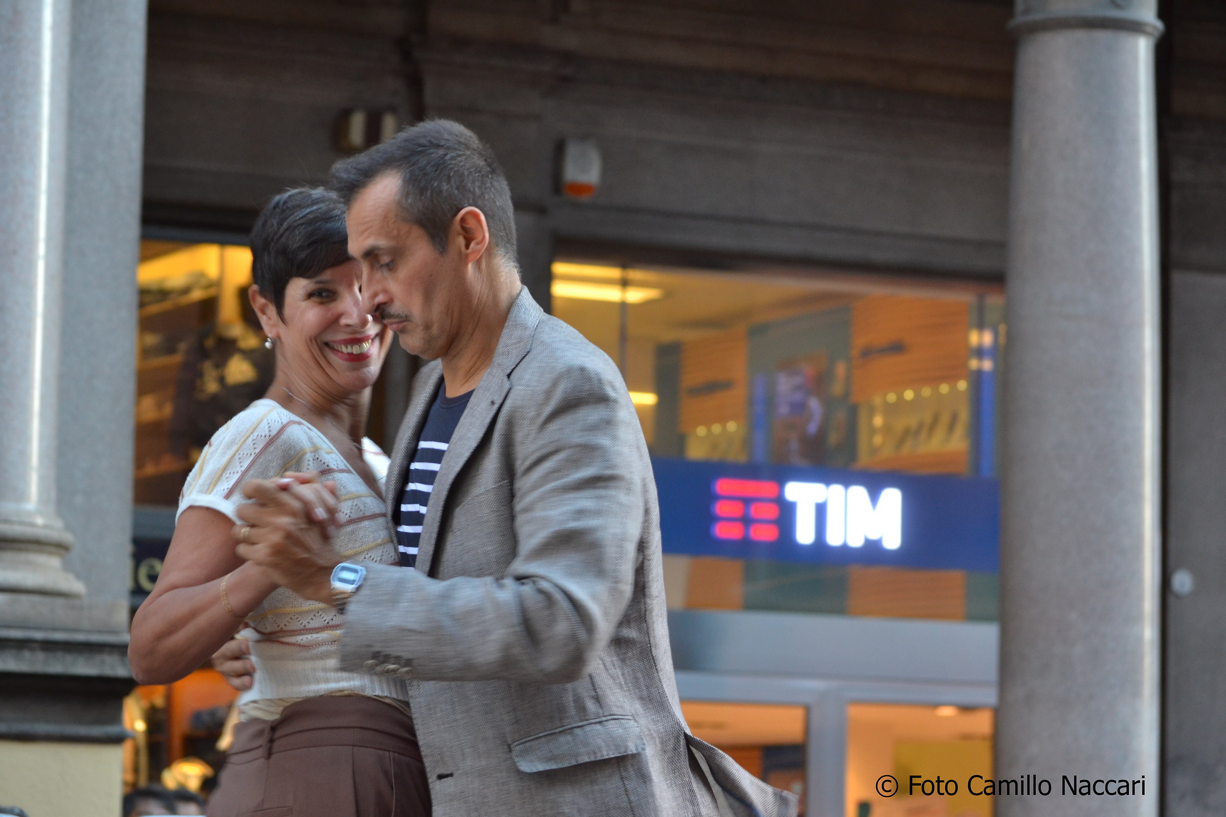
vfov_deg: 10.6
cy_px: 408
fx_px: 4393
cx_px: 613
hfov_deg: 15.9
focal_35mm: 129
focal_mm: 86
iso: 800
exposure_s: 1/125
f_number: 5.6
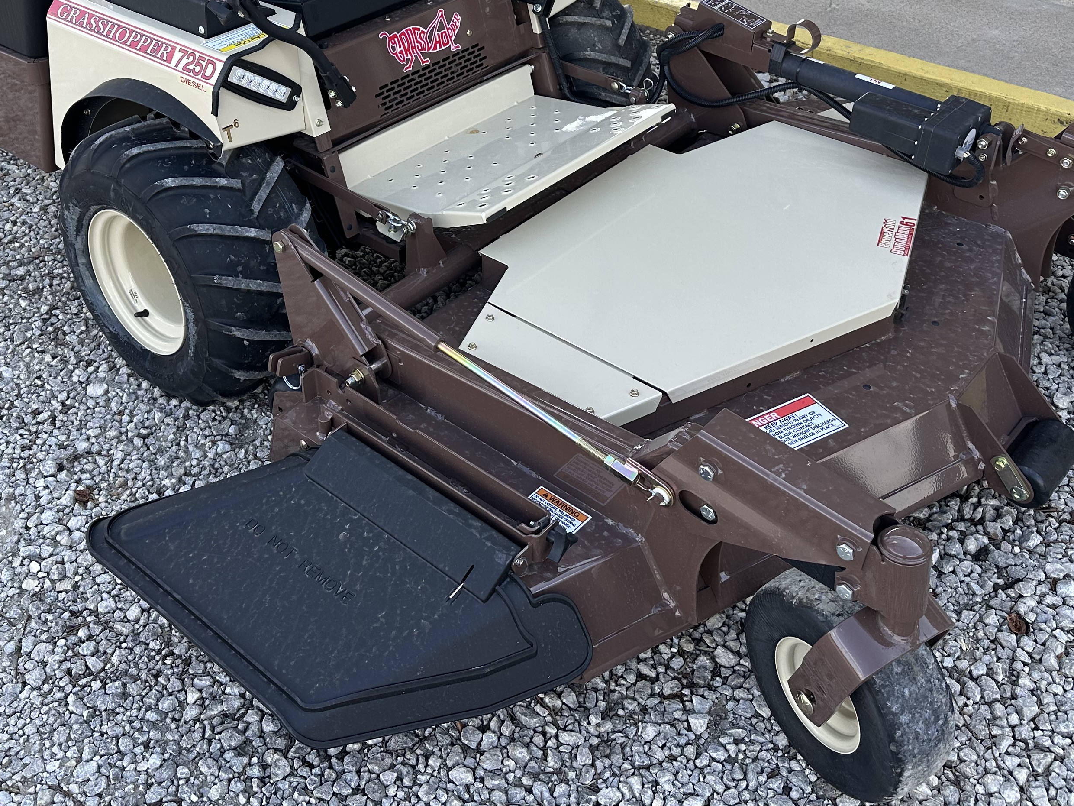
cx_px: 467
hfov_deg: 47.7
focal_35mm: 39
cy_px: 182
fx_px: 1210
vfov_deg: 35.8
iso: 80
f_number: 1.78
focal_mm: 6.86
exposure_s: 1/714
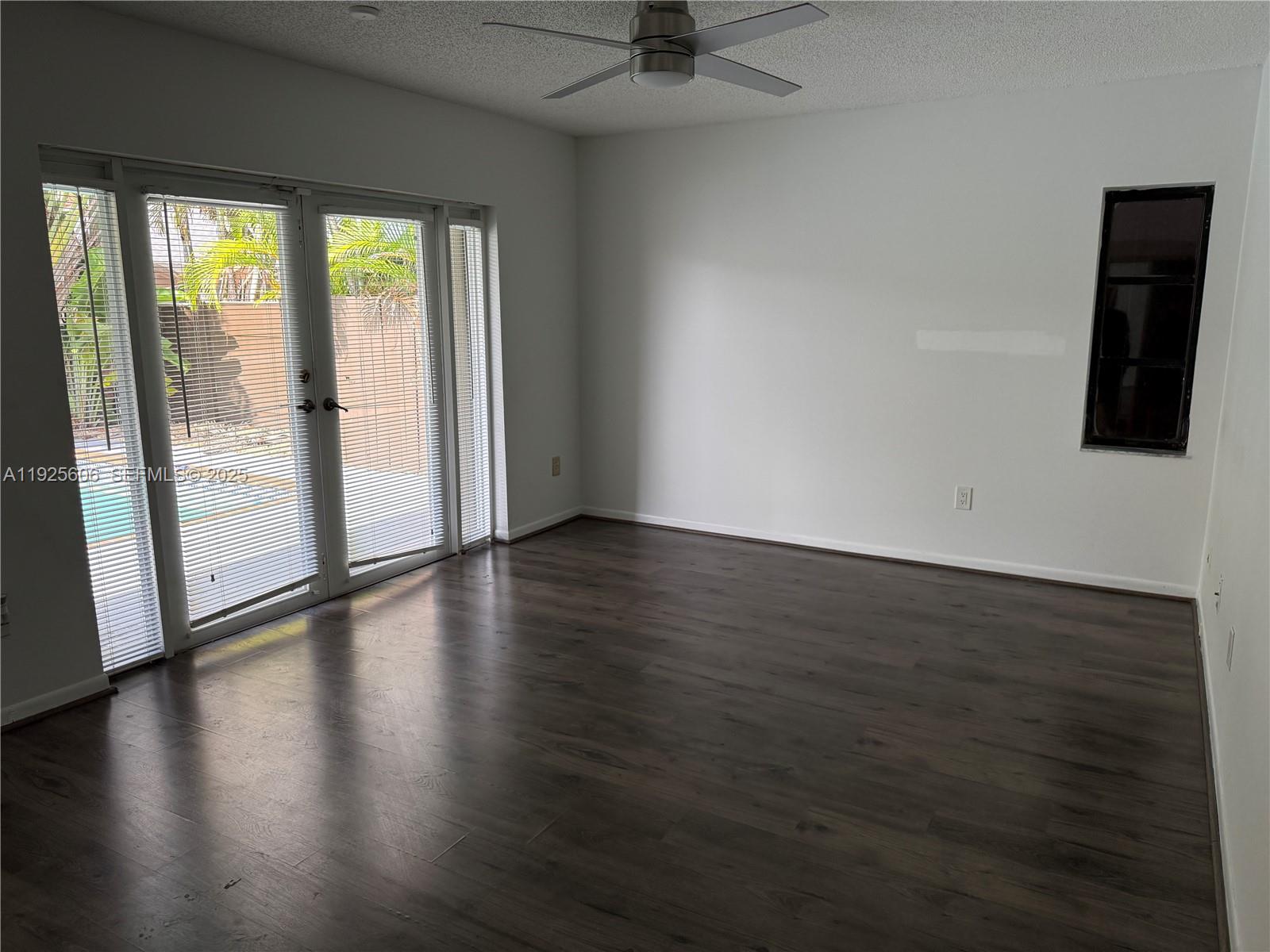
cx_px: 635
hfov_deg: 71.6
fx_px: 881
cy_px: 476
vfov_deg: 56.8
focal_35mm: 24
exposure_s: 1/228
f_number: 1.78
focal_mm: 6.76
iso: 200
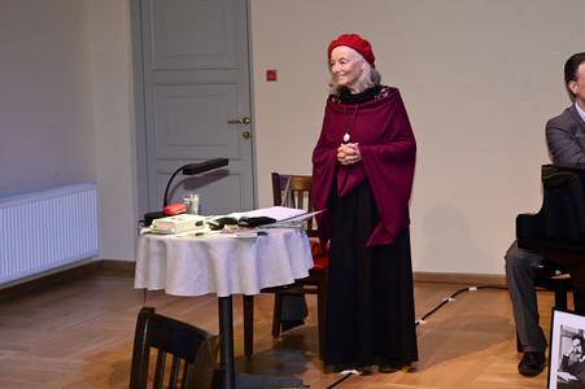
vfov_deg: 29.8
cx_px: 292
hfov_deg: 43.6
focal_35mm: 45
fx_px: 731
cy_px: 194
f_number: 4.5
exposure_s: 1/200
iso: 2000
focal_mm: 45
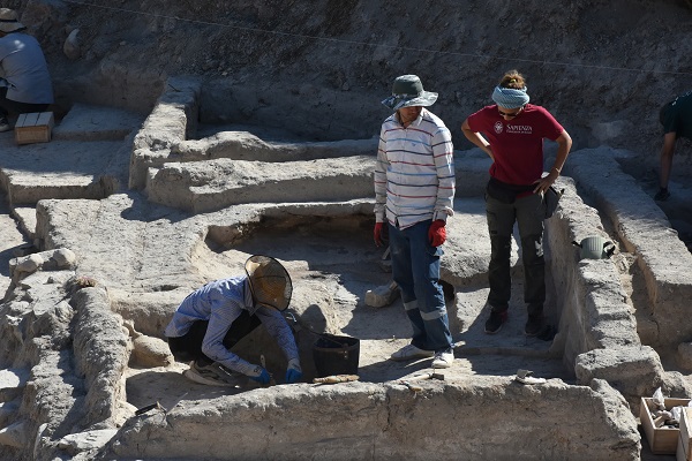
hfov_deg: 17.1
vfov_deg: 11.4
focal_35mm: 120
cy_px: 230
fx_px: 2306
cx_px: 346
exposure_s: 1/640
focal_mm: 80
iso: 640
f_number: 13
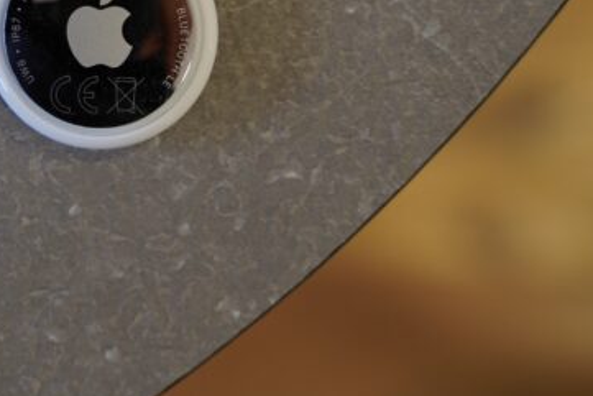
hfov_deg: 14.9
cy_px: 43
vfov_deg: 10.0
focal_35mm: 137
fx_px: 2257
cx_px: 99
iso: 500
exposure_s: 1/40
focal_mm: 75
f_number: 6.3
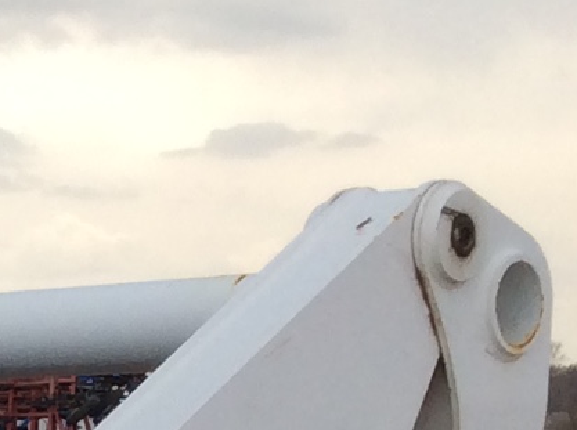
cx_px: -429
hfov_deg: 9.5
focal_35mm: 199
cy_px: 1116
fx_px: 3310
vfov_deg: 6.9
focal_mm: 3.3
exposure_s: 1/534
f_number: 2.4
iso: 32
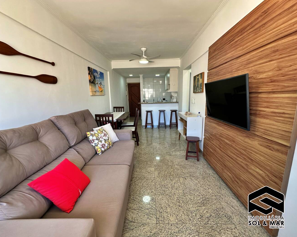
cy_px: 120
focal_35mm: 15
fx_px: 132
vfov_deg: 84.0
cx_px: 146
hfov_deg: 96.8
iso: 100
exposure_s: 1/99
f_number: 2.2
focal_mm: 2.22
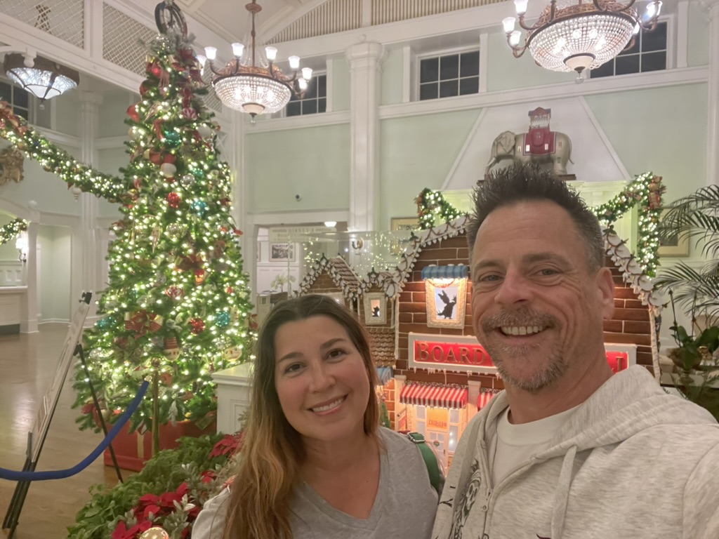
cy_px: 270
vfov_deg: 58.9
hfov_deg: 73.9
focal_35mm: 23
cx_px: 360
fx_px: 478
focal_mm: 2.71
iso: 500
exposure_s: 1/30
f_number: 2.2
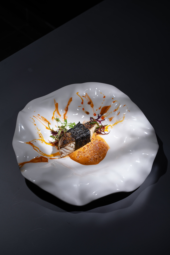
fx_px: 354
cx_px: 85
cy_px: 128
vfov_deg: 39.6
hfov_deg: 27.0
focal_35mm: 50
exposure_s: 1/100
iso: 100
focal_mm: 50
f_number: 8
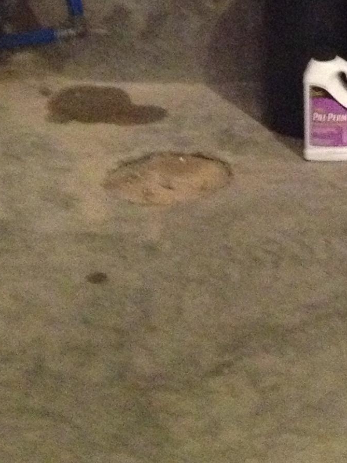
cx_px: 447
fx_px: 1712
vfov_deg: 13.8
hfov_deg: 11.3
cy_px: -367
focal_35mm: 128
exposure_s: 1/15
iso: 640
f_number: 2.4
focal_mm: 4.28
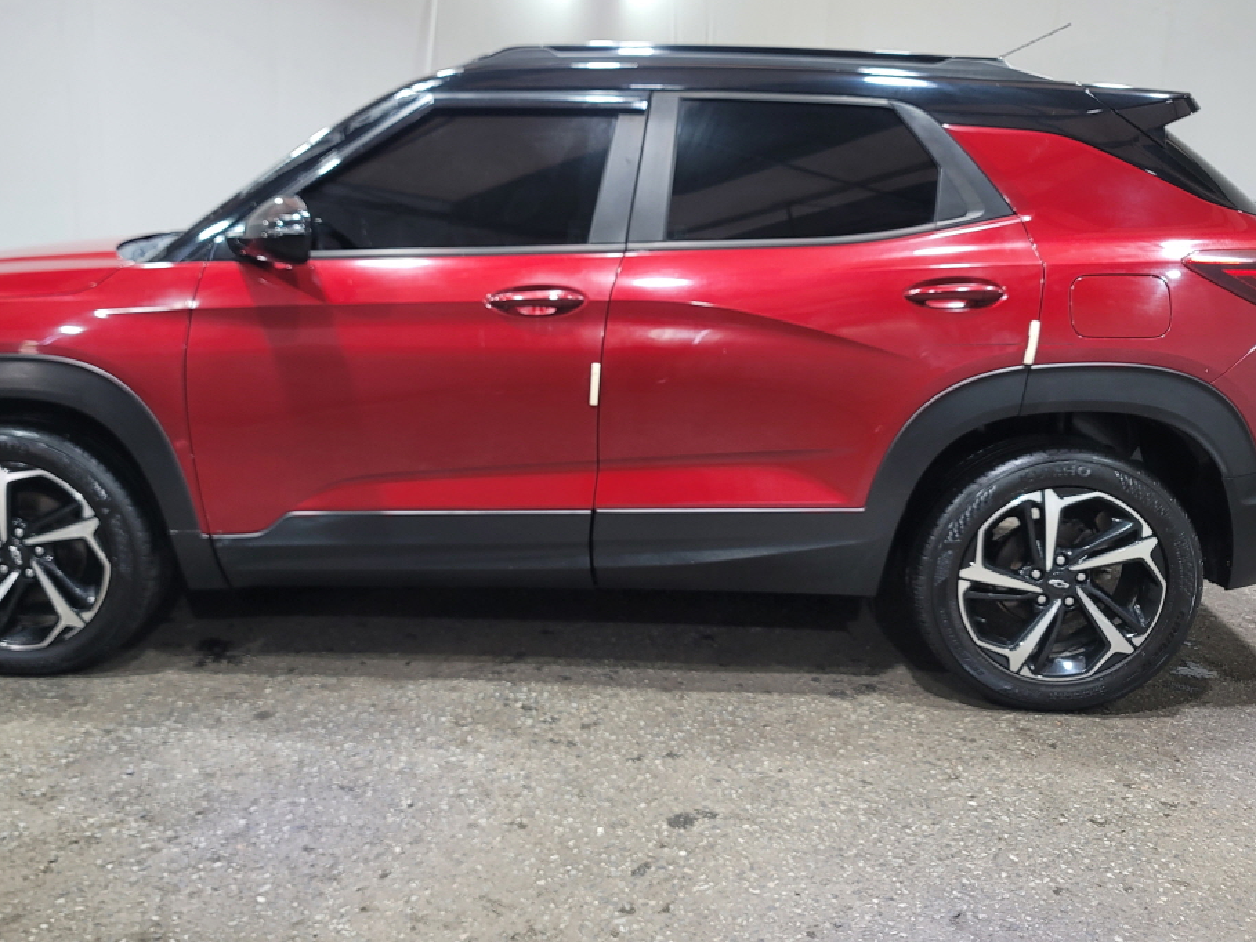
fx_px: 1198
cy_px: 425
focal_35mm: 33
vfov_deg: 42.9
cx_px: 551
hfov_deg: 55.2
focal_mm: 7
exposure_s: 1/120
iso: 100
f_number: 1.8
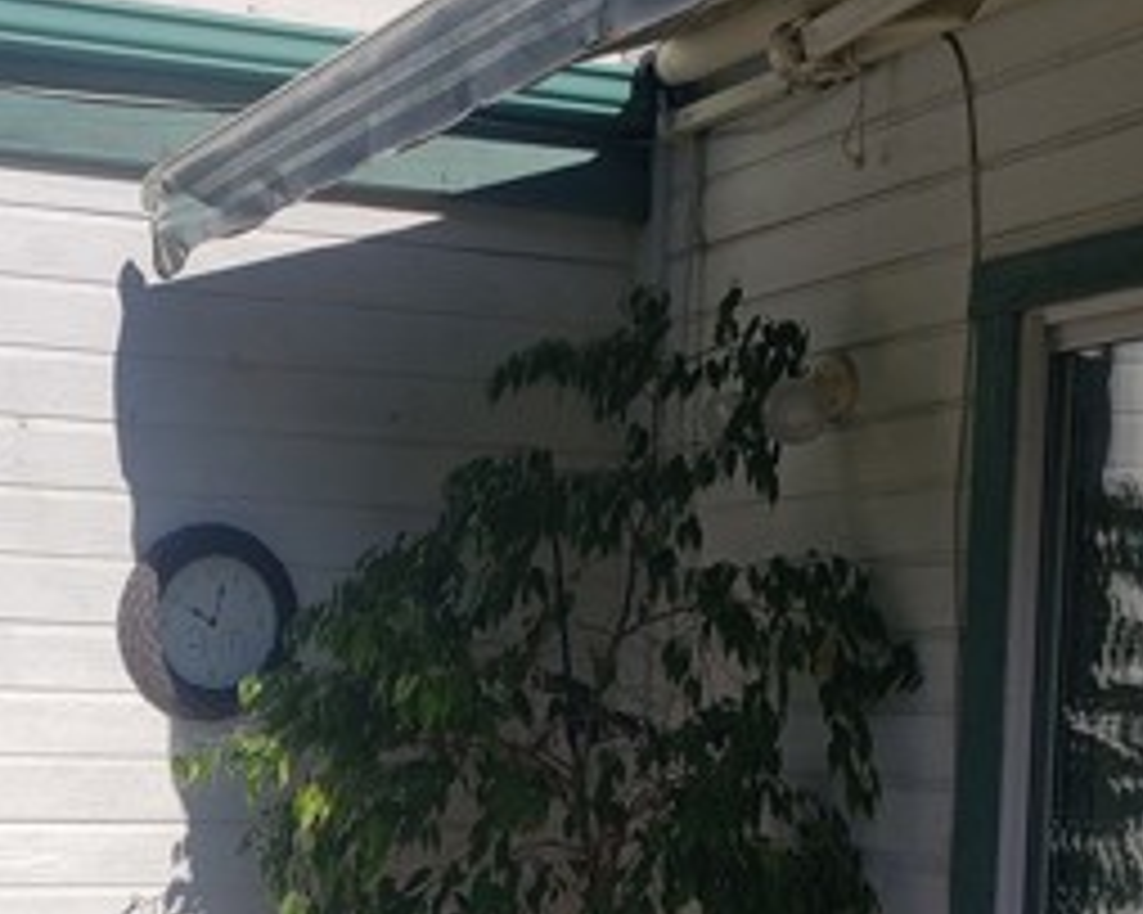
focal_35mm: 64
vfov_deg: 23.0
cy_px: 891
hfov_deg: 28.2
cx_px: 68
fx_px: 2164
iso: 50
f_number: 2.4
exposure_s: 1/2850
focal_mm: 4.3
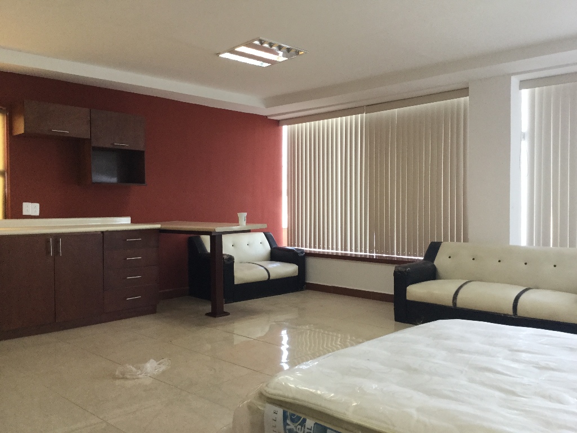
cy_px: 216
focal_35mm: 31
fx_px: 517
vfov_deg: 45.4
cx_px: 288
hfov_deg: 58.4
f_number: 2.4
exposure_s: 1/30
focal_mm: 3.3
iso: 80
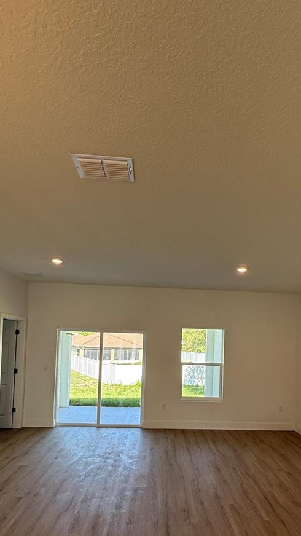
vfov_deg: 82.3
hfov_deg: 53.3
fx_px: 298
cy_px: 335
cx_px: 176
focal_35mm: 21
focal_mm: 2.22
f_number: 2.2
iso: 64
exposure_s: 1/141
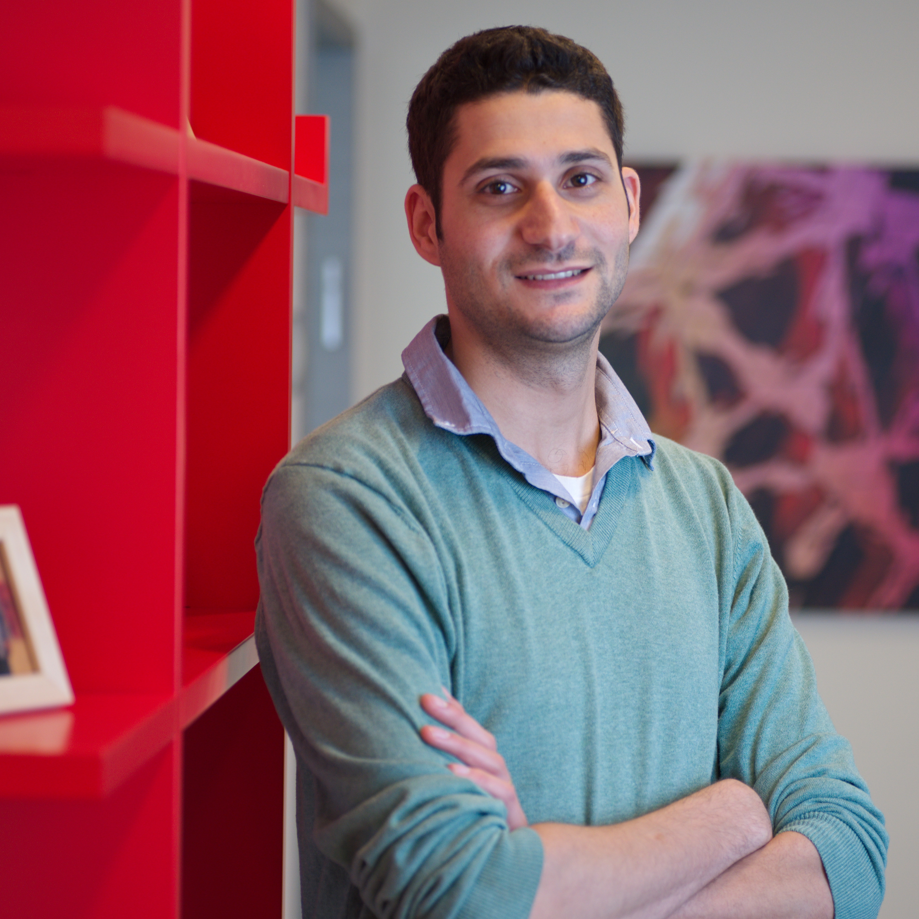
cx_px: 596
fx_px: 3454
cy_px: 458
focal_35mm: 115
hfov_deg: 15.1
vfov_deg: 15.2
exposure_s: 1/125
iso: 400
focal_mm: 90
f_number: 3.2
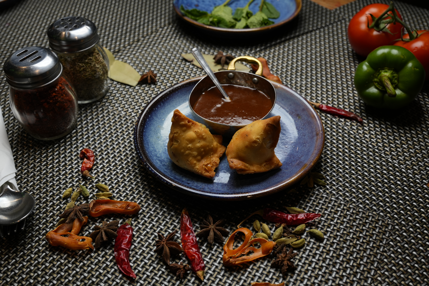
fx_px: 446
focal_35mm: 37
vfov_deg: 35.6
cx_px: 214
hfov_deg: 51.4
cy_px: 143
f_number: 8
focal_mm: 37.4
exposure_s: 1/100
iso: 640
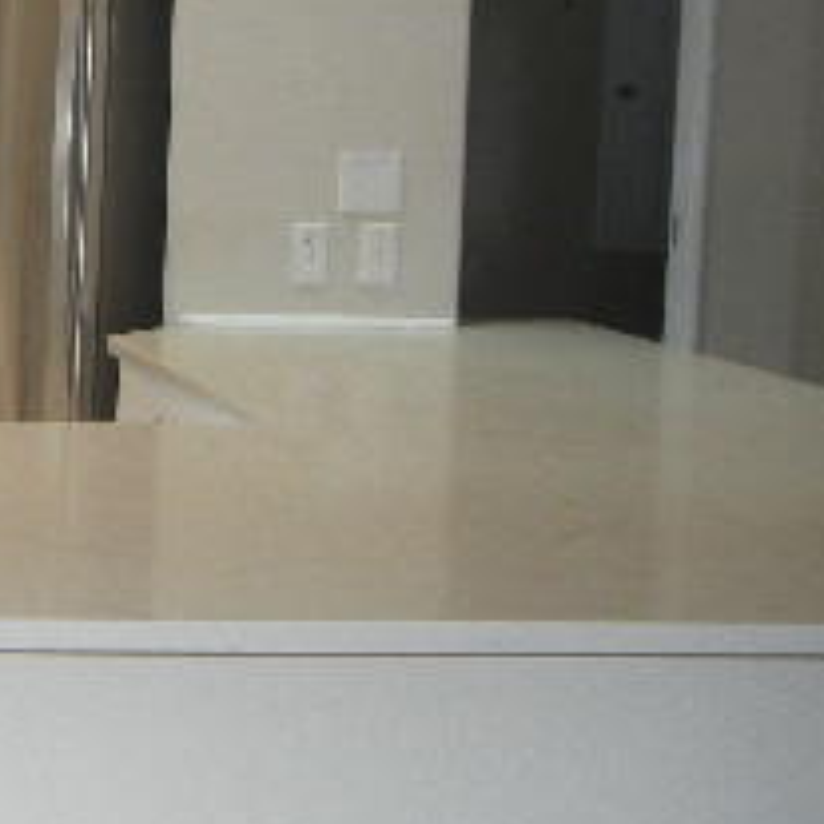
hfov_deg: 18.6
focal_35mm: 82
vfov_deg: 20.9
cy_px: 175
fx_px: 2208
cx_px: -422
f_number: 3.5
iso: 200
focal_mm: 5.4
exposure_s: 1/30
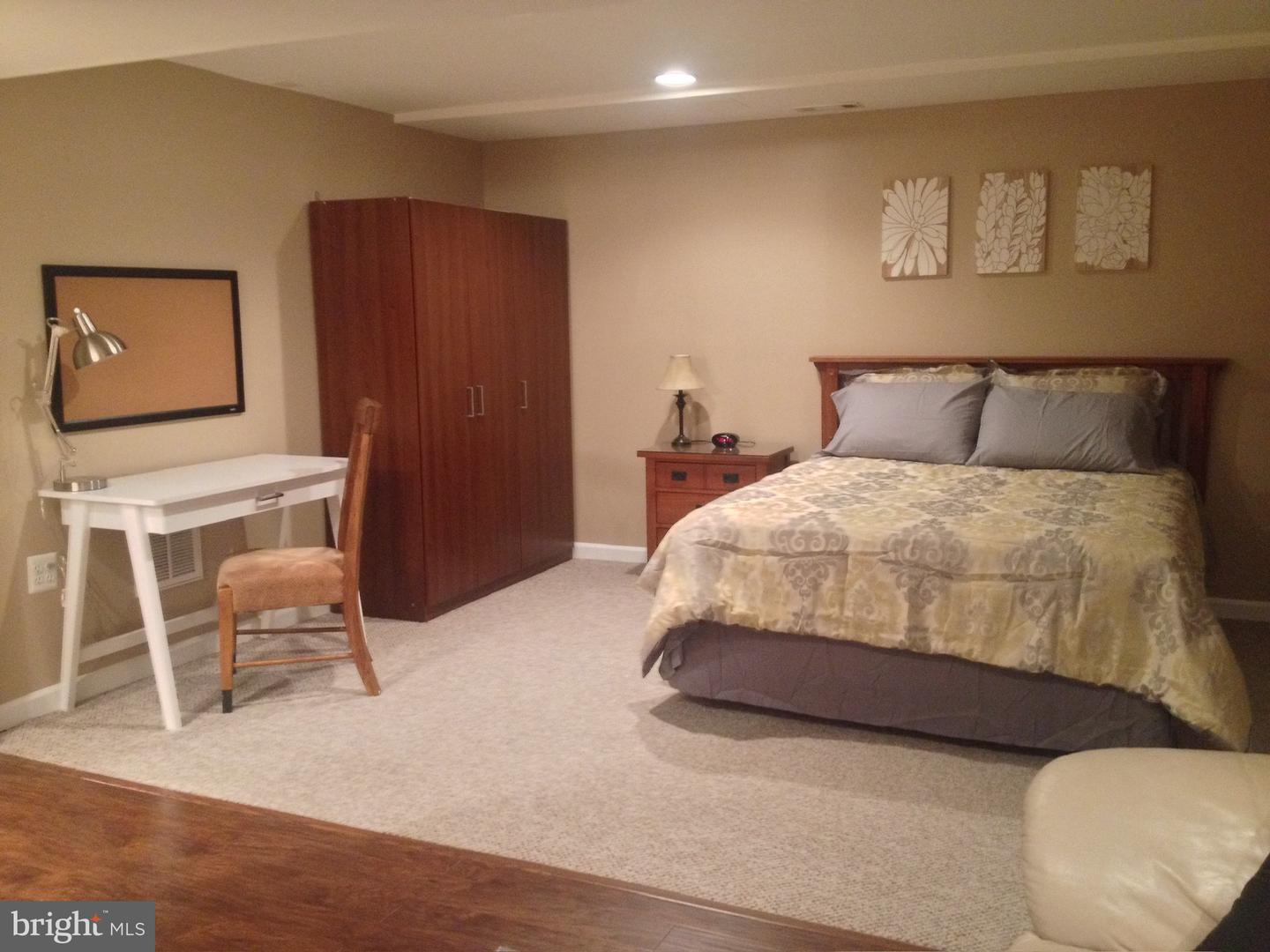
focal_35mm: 35
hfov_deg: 52.6
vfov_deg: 40.7
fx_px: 1284
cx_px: 635
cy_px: 476
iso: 320
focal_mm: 4.28
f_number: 2.4
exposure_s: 1/20
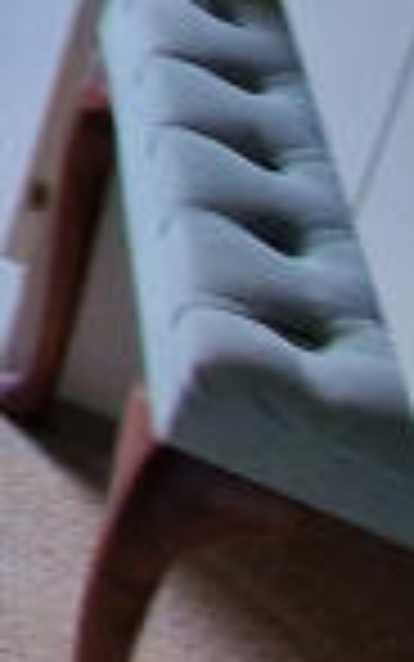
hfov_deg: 6.2
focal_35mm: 96
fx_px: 1731
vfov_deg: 14.3
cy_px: -941
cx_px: -1692
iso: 64
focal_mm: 2.2
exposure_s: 1/50
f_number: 2.2
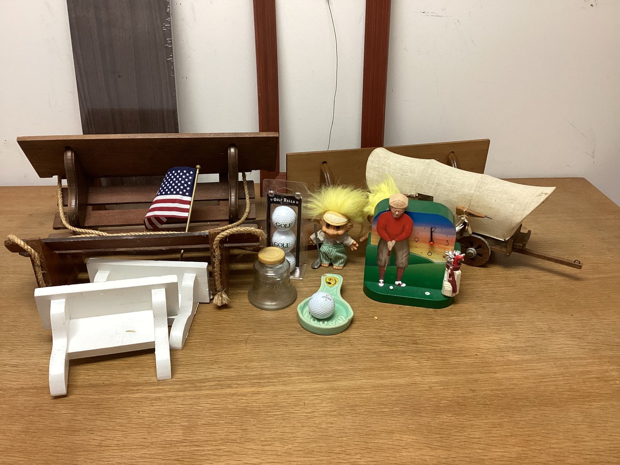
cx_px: 310
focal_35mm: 31
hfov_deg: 58.3
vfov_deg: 45.4
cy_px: 232
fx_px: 555
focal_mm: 3.3
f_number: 2.4
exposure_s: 1/60
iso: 100
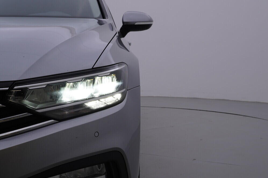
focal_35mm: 52
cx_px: 133
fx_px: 387
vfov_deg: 25.9
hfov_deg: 38.2
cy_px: 107
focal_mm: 24
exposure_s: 1/160
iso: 125
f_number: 5.6
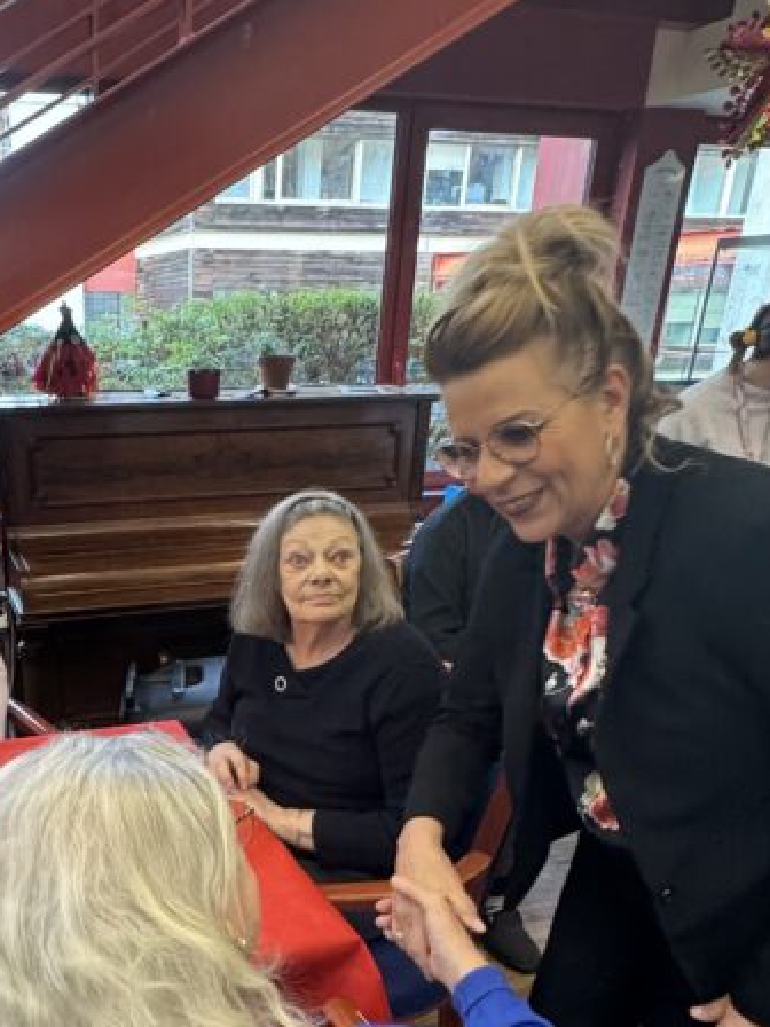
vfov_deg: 55.2
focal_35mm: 32
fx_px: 949
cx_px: 158
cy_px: 715
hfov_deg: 42.3
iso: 250
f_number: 2.2
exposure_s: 1/100
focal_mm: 2.22
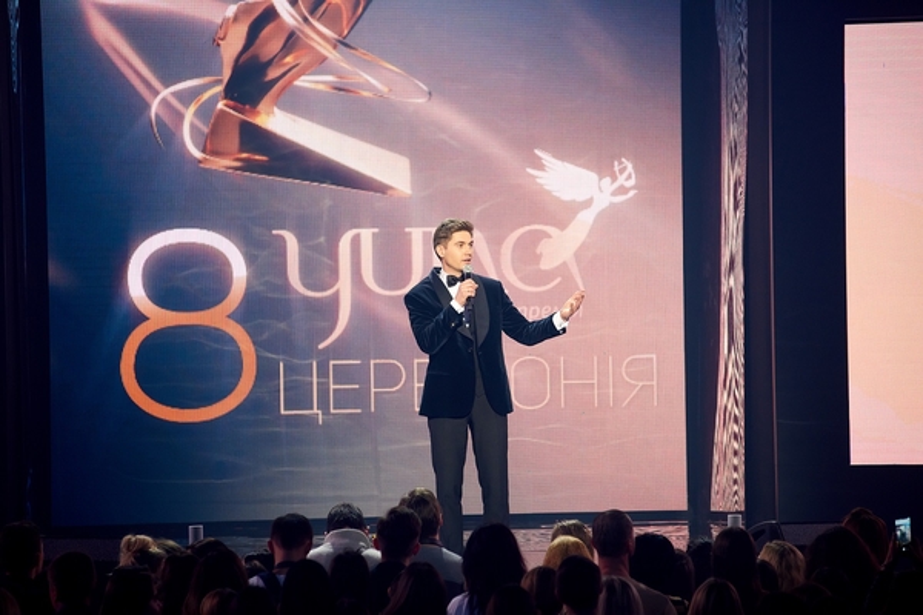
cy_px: 308
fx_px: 4358
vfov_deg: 8.1
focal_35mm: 170
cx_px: 462
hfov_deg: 12.1
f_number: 4
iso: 1000
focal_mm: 170
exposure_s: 1/100
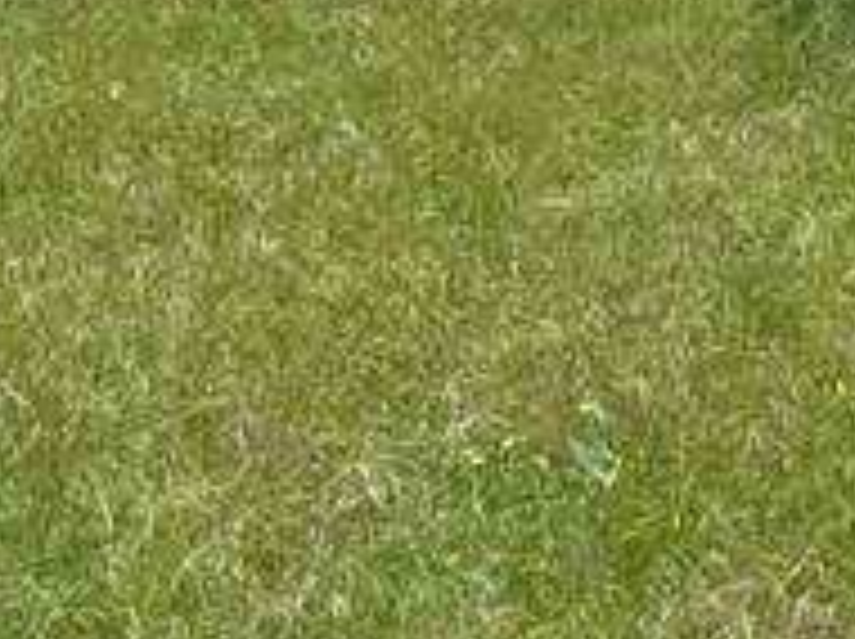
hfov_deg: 7.5
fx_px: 6389
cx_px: 1386
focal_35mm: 259
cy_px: -392
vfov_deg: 5.7
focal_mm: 6.76
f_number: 1.78
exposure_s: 1/4608
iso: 64
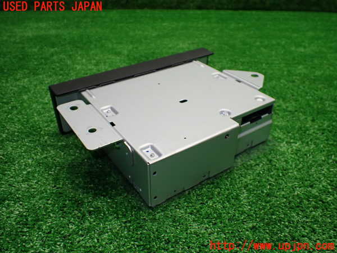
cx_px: 168
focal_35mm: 30
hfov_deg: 60.0
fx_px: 292
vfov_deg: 46.8
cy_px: 126
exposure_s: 1/125
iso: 320
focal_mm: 5.4
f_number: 2.3
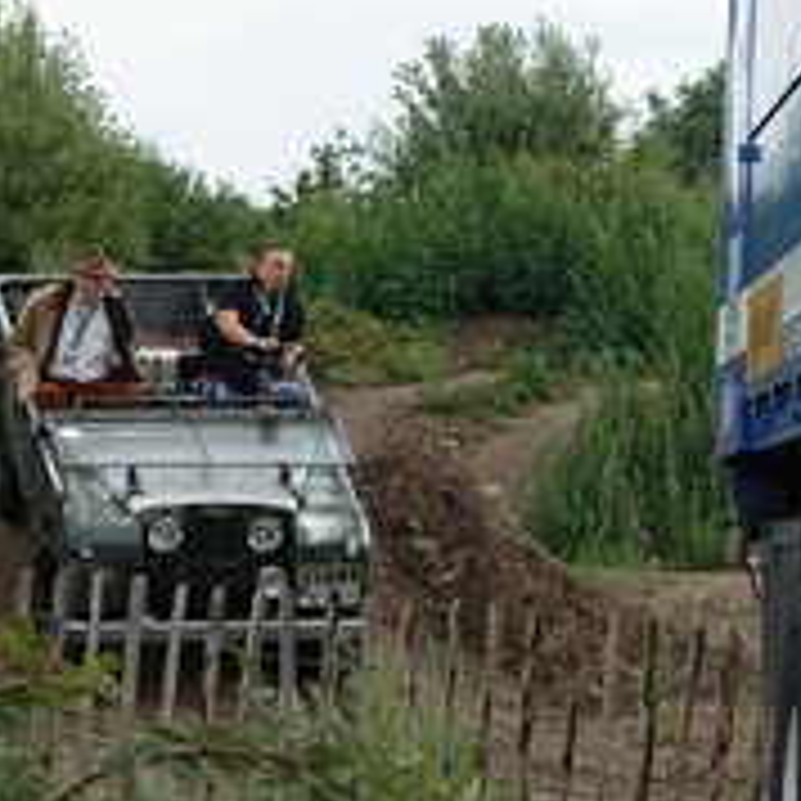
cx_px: 477
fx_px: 5236
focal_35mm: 200
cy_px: 274
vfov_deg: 8.7
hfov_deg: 8.7
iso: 125
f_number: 5.6
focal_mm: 25.7
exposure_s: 1/320
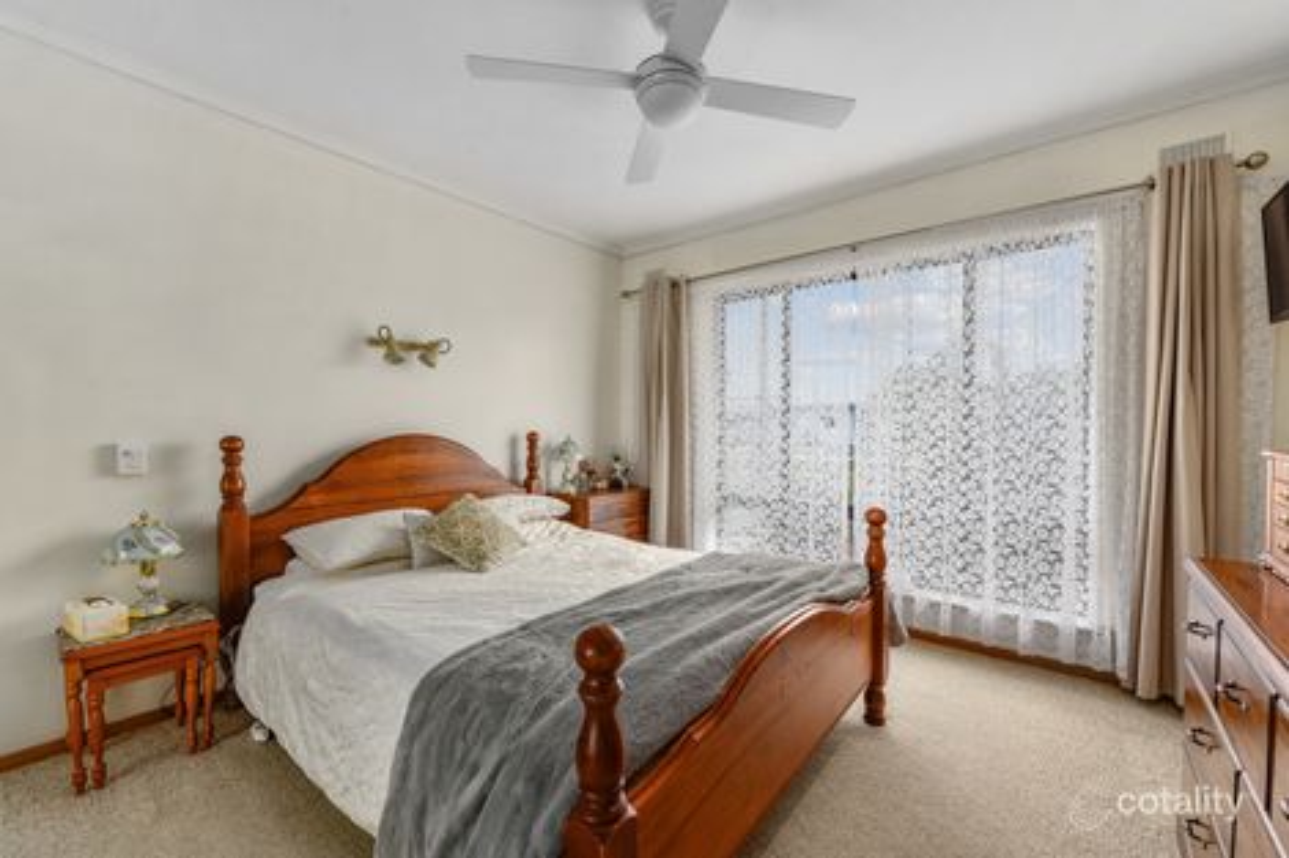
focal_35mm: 15
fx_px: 537
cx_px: 644
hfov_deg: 100.4
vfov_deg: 77.3
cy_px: 429
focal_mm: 15
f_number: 11
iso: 125
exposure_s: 1/13
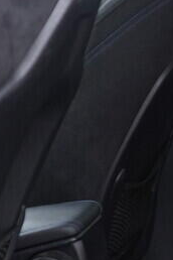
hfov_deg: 8.8
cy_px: 133
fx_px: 1031
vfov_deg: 14.3
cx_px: 403
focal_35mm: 143
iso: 500
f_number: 2.8
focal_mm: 24
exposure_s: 1/40
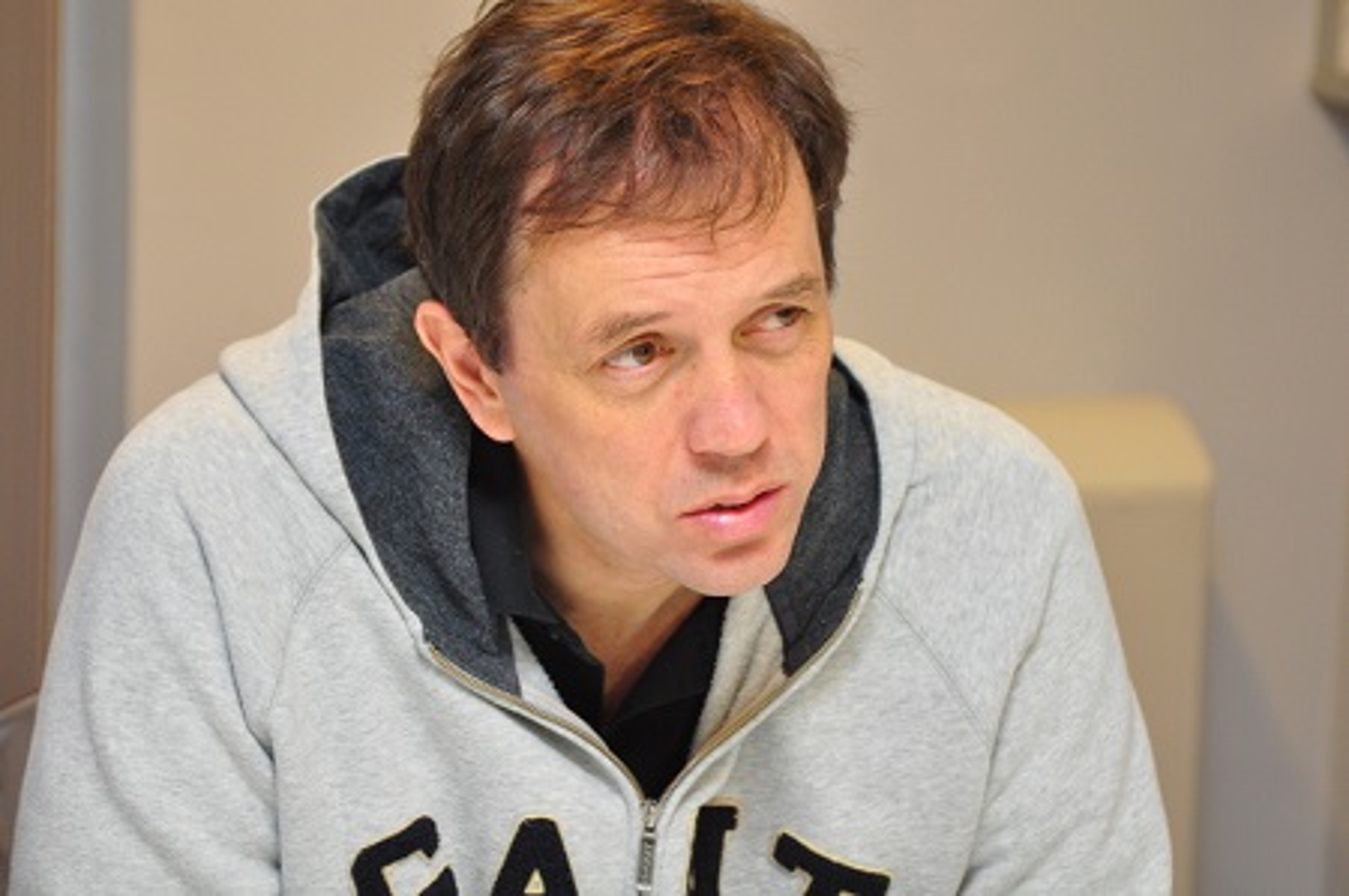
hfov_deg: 16.1
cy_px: 448
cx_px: 674
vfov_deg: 10.7
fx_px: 4772
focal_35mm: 128
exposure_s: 1/60
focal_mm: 85
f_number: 5.6
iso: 800
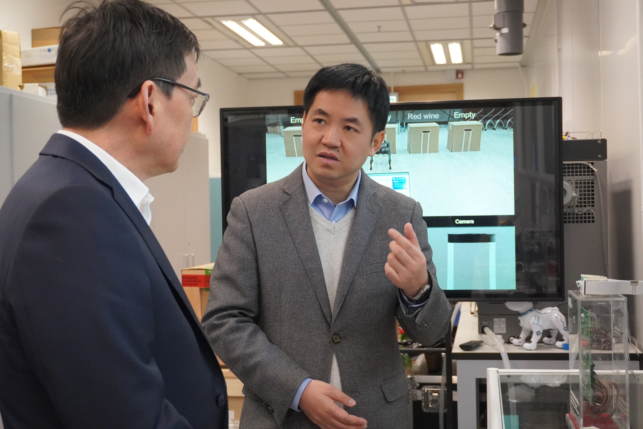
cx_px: 322
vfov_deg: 25.8
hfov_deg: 37.9
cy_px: 214
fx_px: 938
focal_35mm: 52
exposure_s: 1/160
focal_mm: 35
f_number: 5.6
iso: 5000
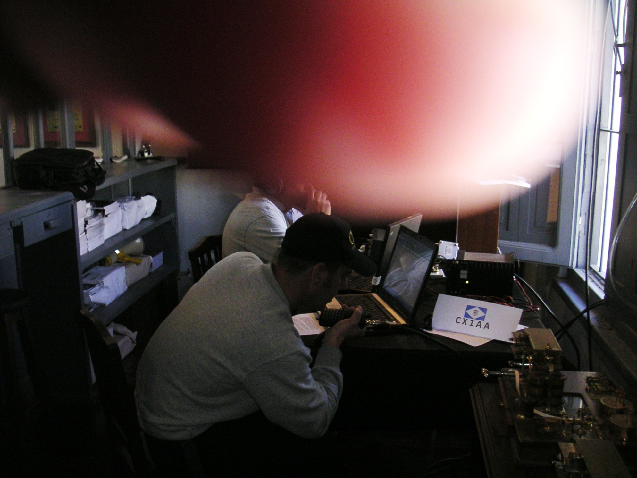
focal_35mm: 38
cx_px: 318
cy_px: 239
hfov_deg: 49.0
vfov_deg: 37.7
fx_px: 699
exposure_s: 1/45
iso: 160
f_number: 2.8
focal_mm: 6
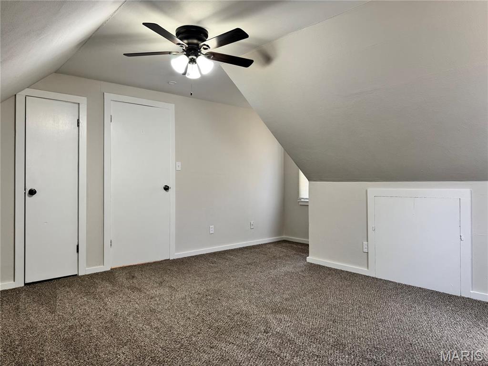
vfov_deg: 56.8
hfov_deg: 71.6
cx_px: 244
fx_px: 338
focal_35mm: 24
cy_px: 183
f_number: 1.78
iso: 125
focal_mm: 6.76
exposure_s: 1/61
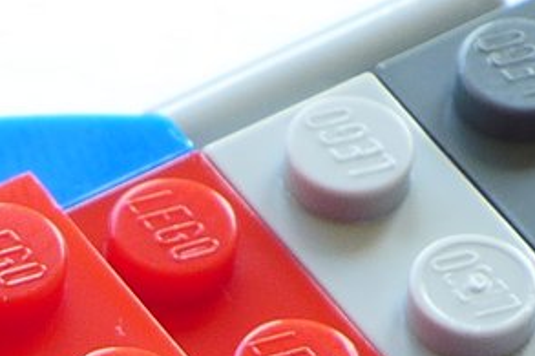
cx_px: -265
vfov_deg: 3.3
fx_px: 6223
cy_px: 697
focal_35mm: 419
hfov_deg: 4.9
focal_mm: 12.8
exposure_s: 1/25
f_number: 4.5
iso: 80
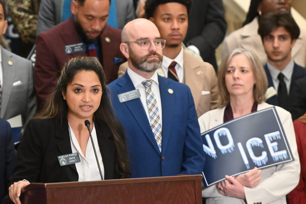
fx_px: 1976
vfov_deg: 5.9
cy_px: 102
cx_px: 153
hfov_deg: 8.9
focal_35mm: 232
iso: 11400
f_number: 2.8
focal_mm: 155
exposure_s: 1/1000
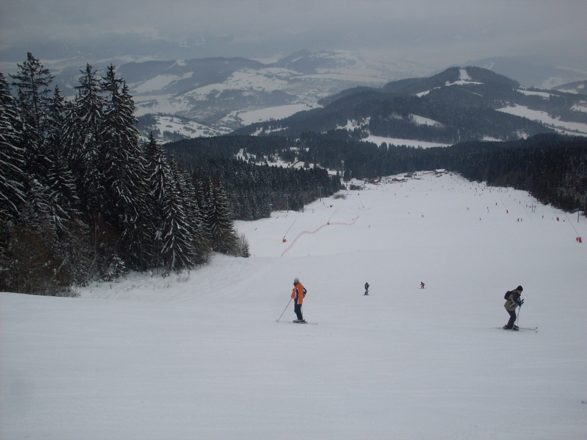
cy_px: 220
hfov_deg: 49.0
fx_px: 644
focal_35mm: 38
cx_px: 294
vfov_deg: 37.7
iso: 80
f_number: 8.4
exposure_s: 1/250
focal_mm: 6.3
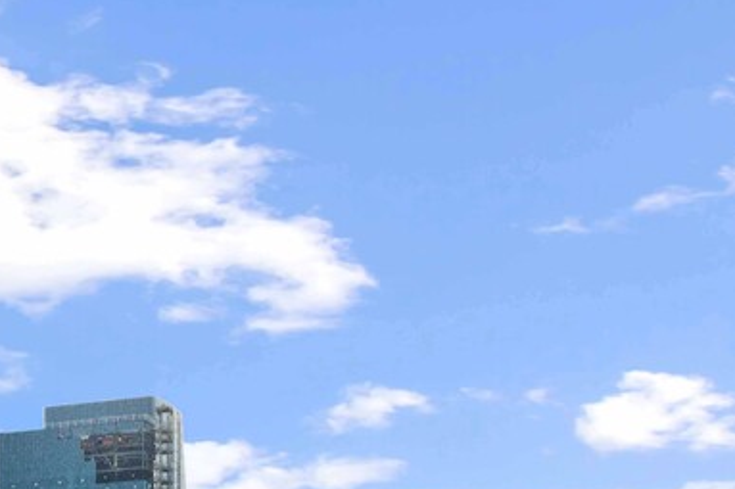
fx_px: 2796
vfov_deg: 9.6
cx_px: -514
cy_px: 794
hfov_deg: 13.7
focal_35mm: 137
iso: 1250
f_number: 13
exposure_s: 1/200
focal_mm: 35
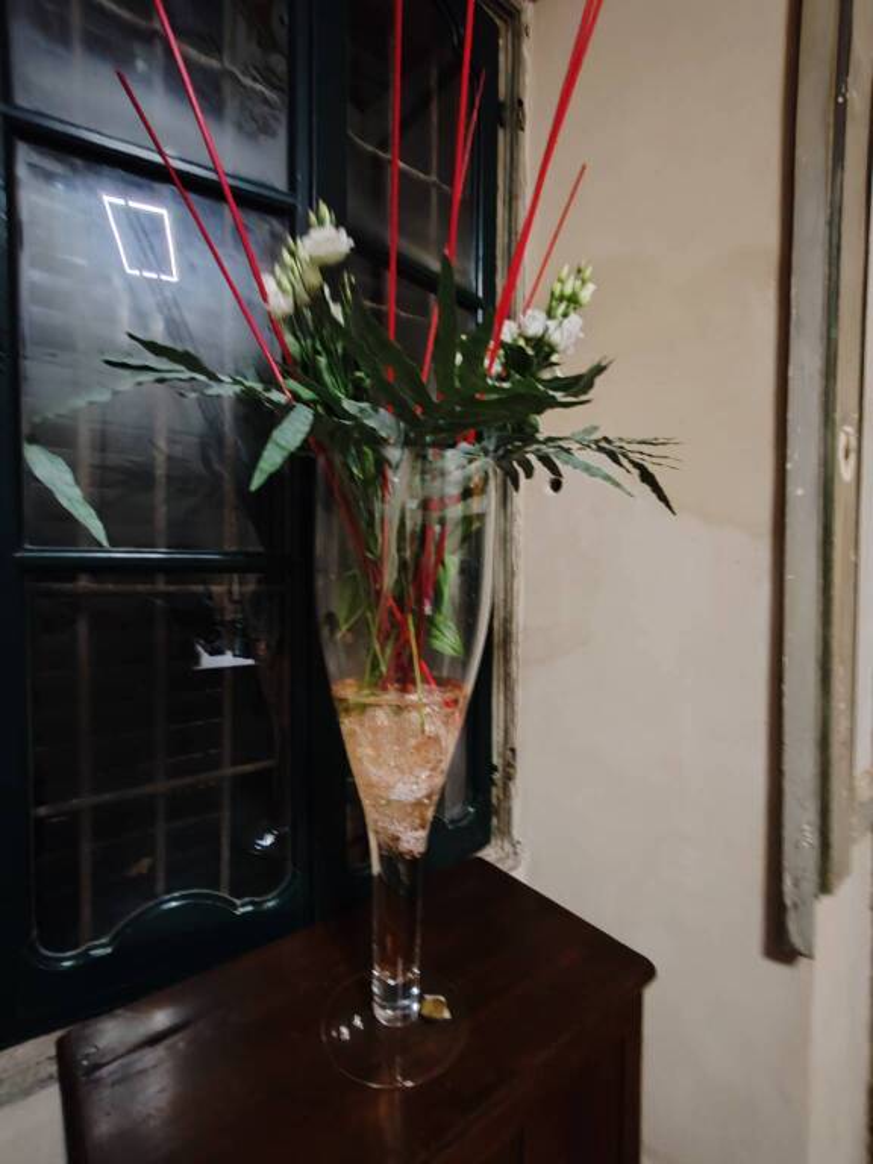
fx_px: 538
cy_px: 582
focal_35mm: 16
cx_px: 436
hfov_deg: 78.1
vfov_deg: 94.5
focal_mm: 1.96
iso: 1000
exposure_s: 1/25
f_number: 2.2
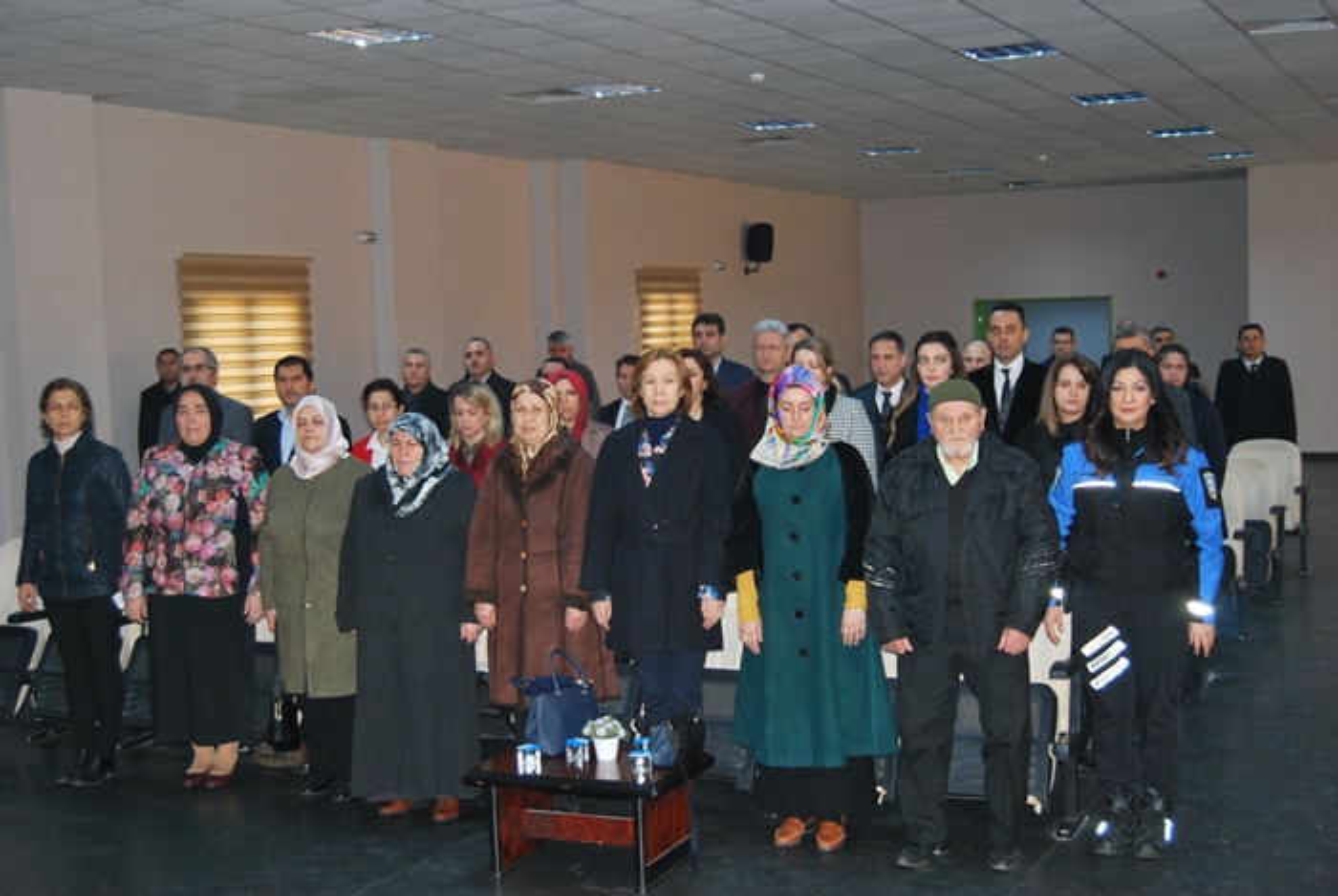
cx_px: 669
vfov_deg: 29.0
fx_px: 1731
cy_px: 448
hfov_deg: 42.3
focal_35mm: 46
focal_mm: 31
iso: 900
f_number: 4.5
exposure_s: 1/60
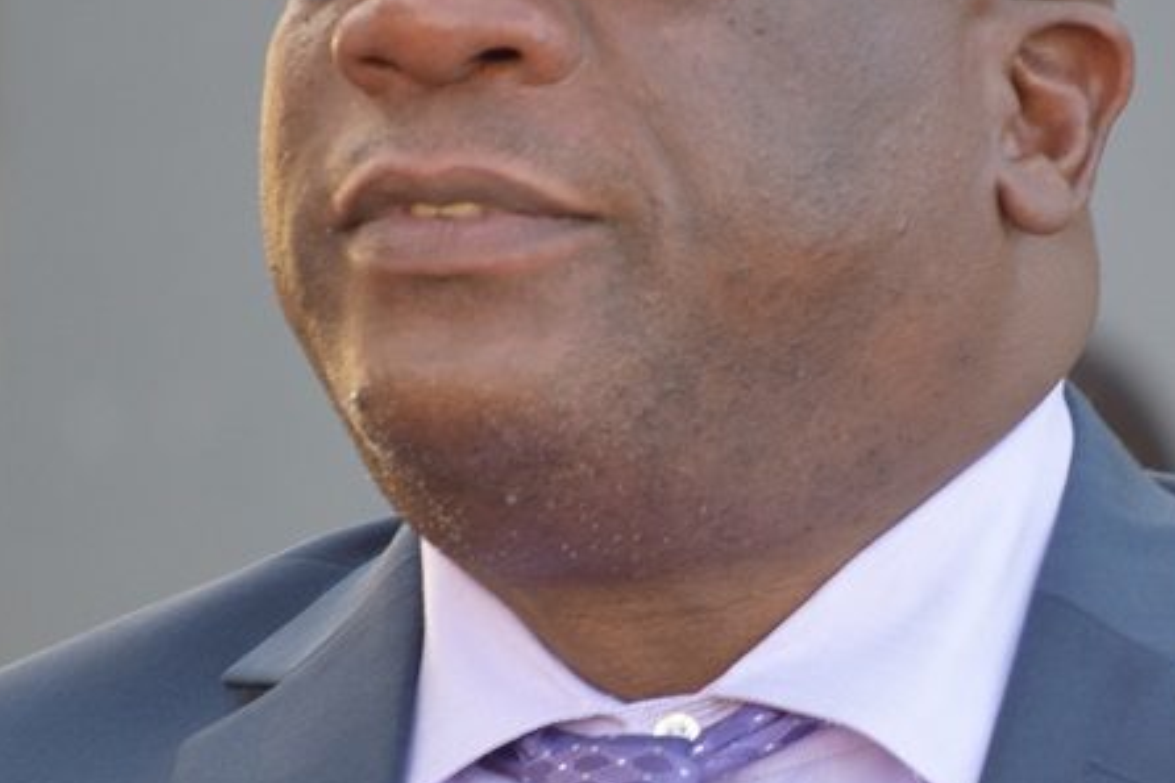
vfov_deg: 2.0
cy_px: 435
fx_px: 22479
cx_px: 748
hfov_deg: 3.0
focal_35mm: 689
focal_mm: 200
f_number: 5.6
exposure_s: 1/250
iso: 800
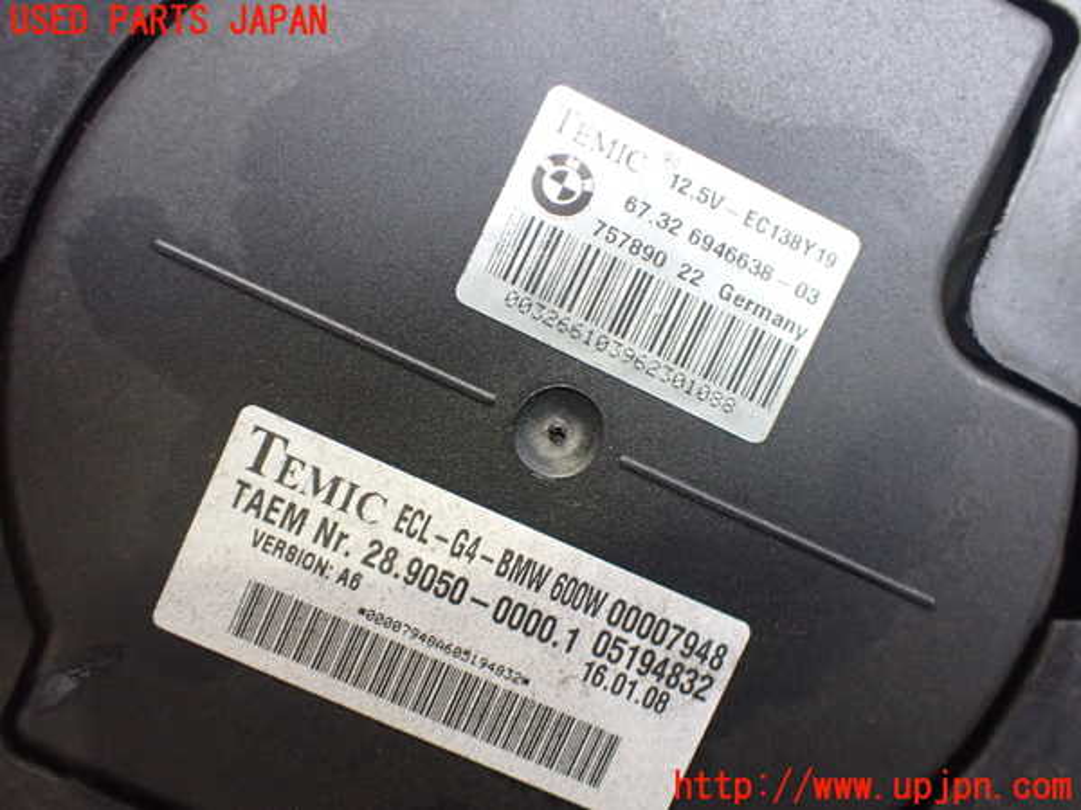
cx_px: 540
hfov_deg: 60.0
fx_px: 937
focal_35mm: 30
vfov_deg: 46.8
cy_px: 405
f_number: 2.3
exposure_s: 1/50
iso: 800
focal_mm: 5.4
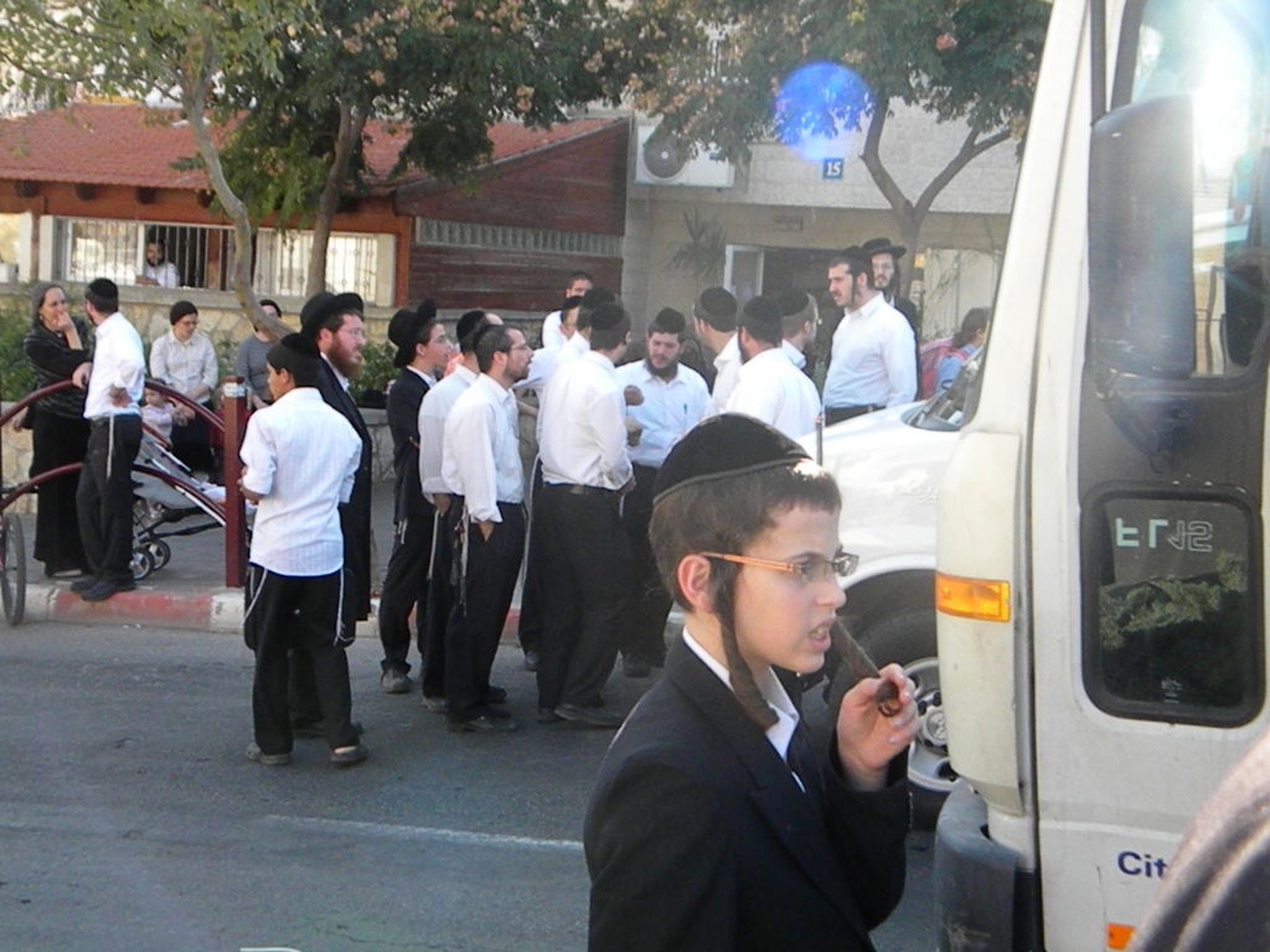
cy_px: 476
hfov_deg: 34.3
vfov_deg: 26.1
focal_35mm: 56
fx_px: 2055
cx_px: 635
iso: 720
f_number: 4.1
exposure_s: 1/1000
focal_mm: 10.1
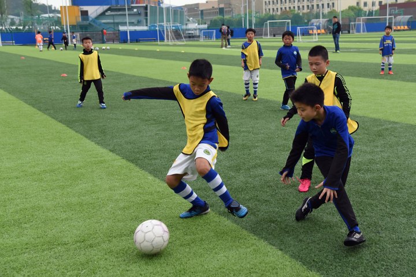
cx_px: 208
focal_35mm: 48
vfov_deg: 28.1
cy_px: 138
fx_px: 555
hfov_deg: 41.1
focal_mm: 48
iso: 1250
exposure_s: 1/1250
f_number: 5
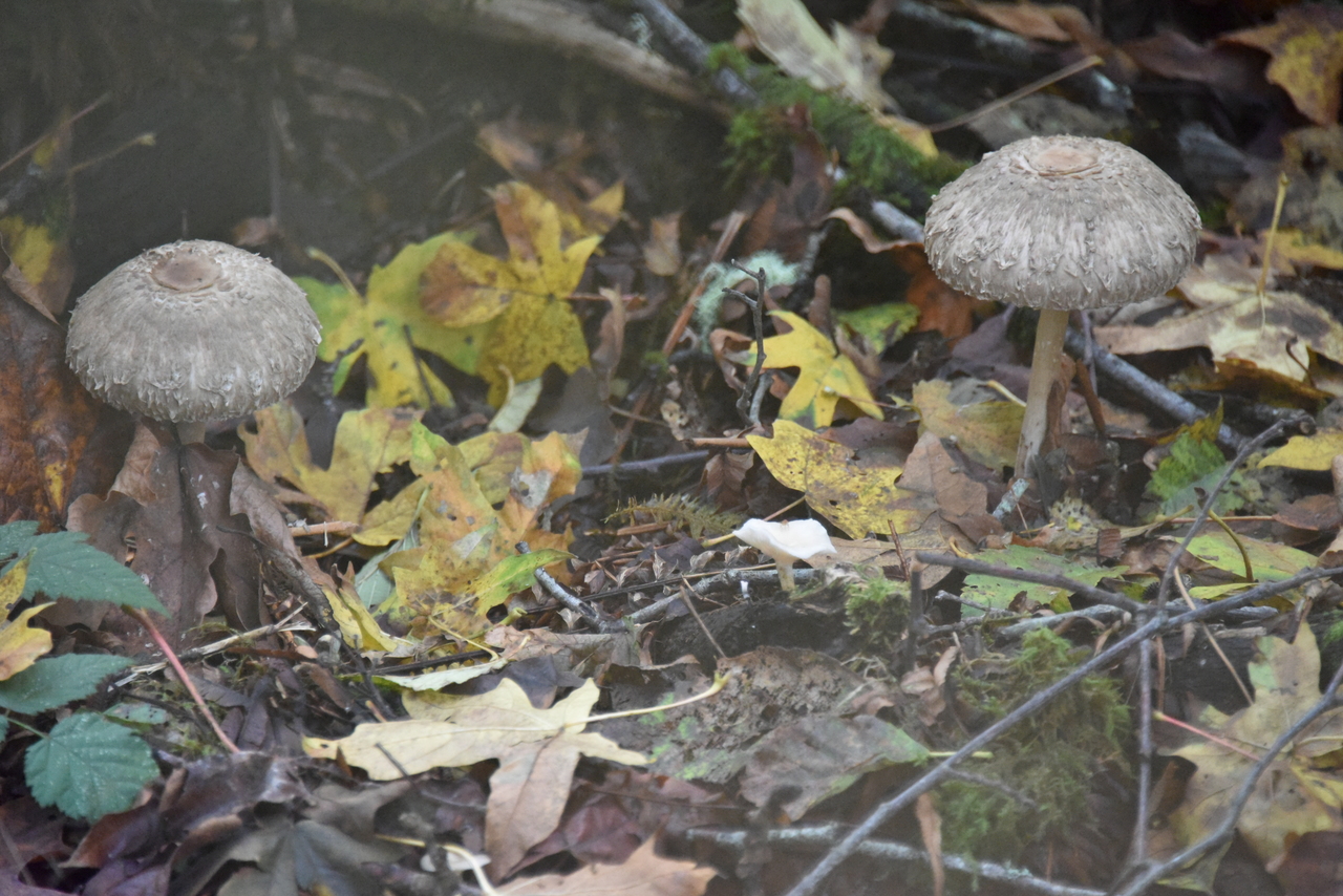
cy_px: 448
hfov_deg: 6.9
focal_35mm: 300
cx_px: 672
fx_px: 11193
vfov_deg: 4.6
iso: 10000
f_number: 5.6
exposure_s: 1/640
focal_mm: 300
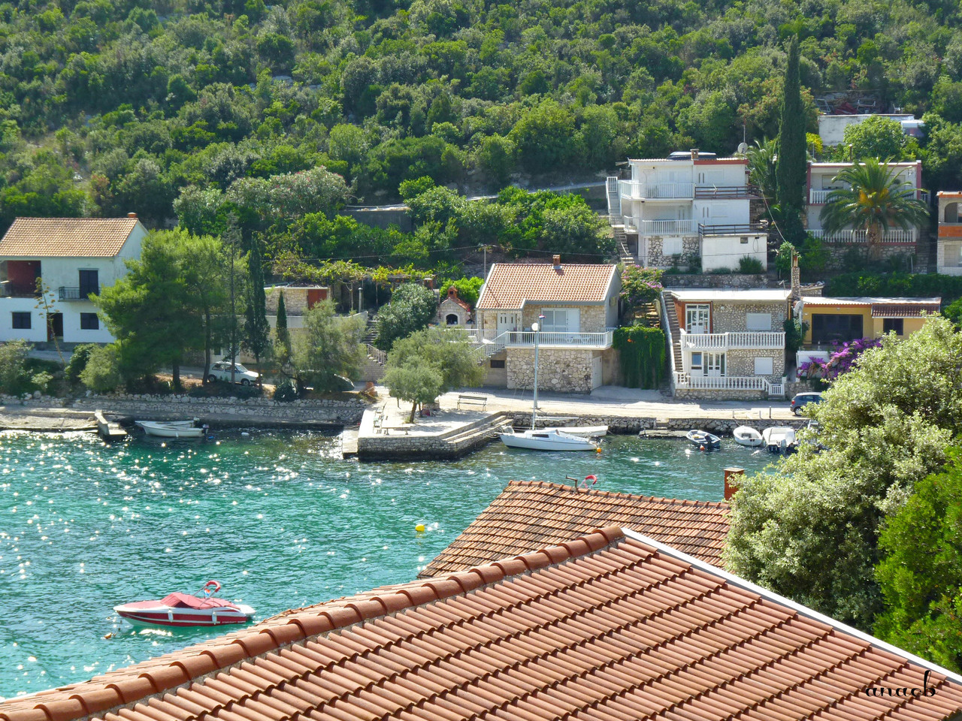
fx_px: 2612
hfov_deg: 20.9
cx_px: 481
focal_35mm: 94
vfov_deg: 15.7
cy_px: 360
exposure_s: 1/320
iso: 100
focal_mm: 16.7
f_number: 4.5
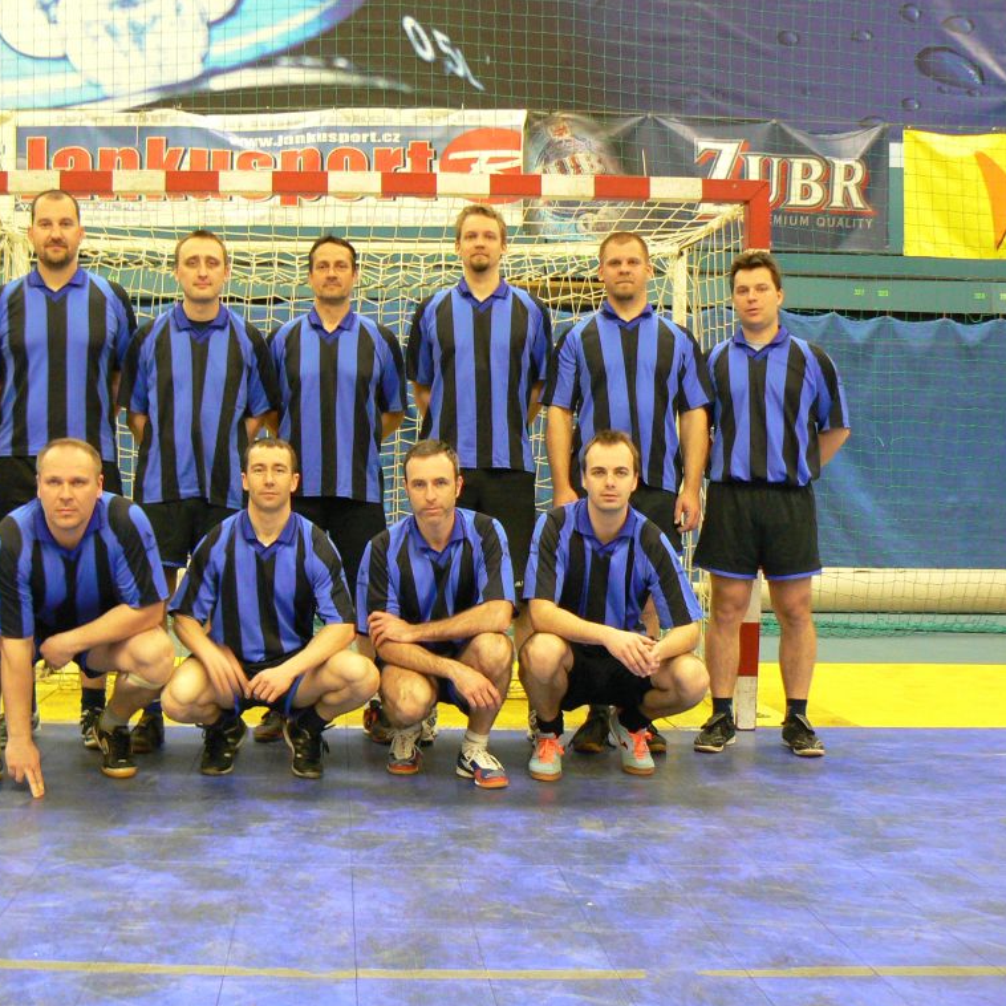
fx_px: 1414
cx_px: 341
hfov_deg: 38.8
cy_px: 508
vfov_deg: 39.2
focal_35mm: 43
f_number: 2.8
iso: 200
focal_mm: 6
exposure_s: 1/15
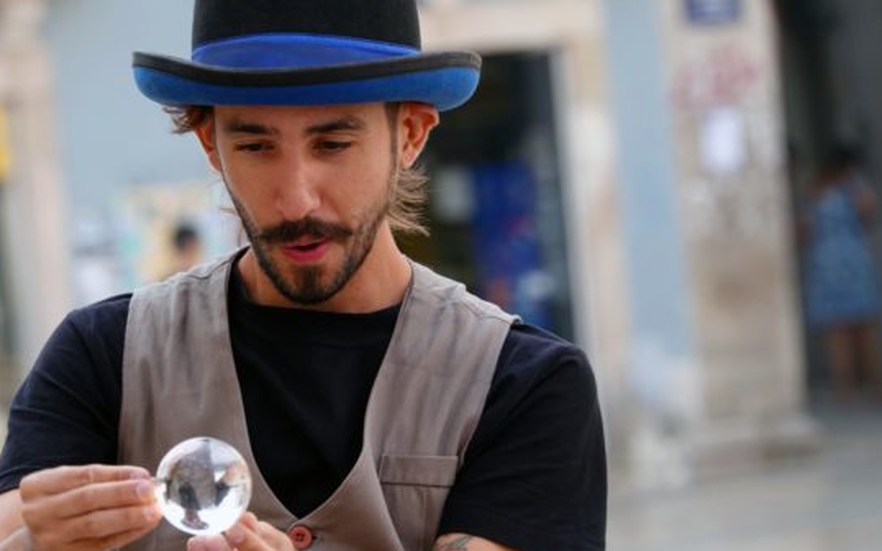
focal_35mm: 378
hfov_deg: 5.6
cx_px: 390
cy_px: 325
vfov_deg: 3.5
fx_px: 9084
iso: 160
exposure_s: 1/250
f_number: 4
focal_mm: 101.58
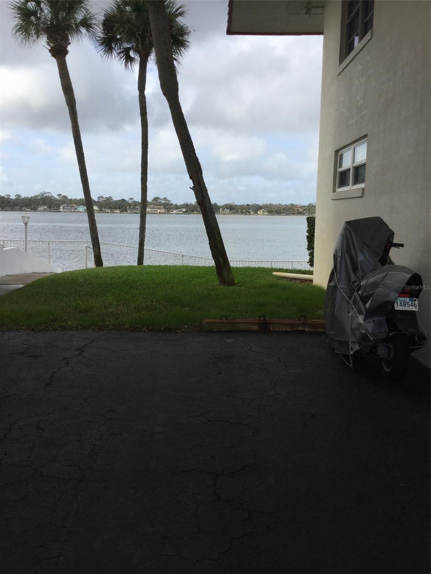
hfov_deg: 45.4
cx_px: 216
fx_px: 515
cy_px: 287
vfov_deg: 58.4
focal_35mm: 31
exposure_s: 1/1045
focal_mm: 3.3
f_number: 2.4
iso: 25
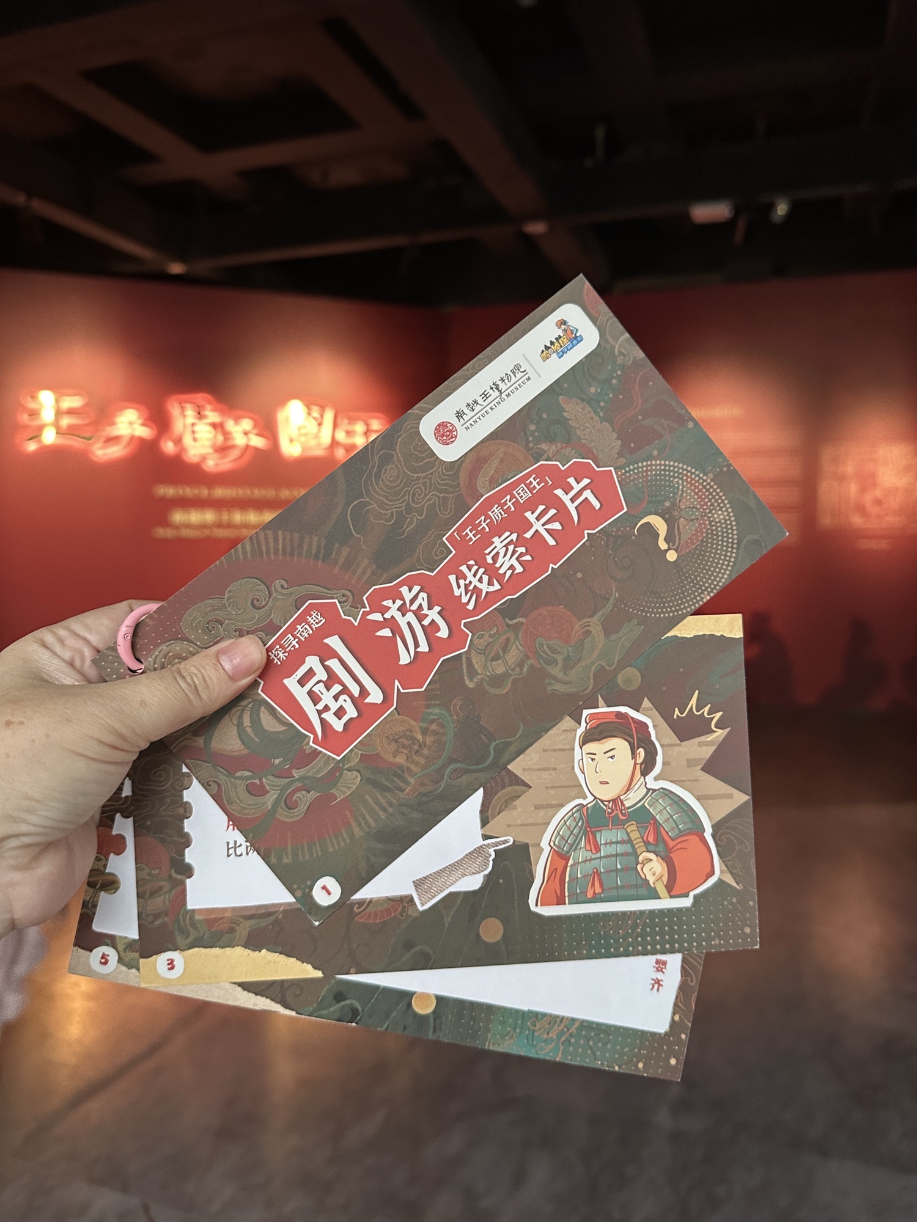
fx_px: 848
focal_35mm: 24
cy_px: 611
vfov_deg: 71.6
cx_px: 458
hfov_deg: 56.8
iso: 400
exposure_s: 1/60
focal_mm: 6.86
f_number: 1.78
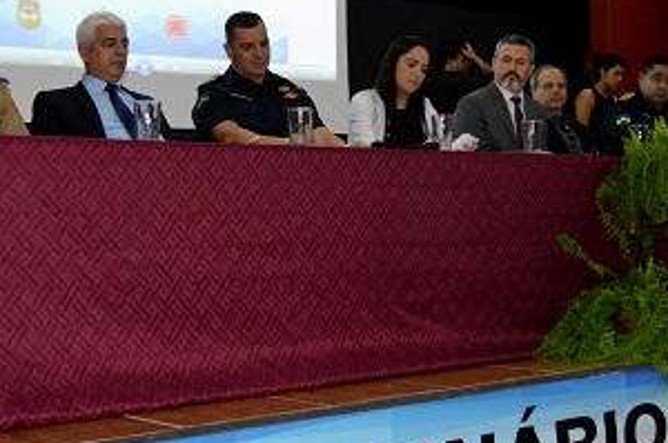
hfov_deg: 29.3
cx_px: 361
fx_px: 1278
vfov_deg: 19.6
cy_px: 131
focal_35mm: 69
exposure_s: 1/60
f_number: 3.8
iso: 2000
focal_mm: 23
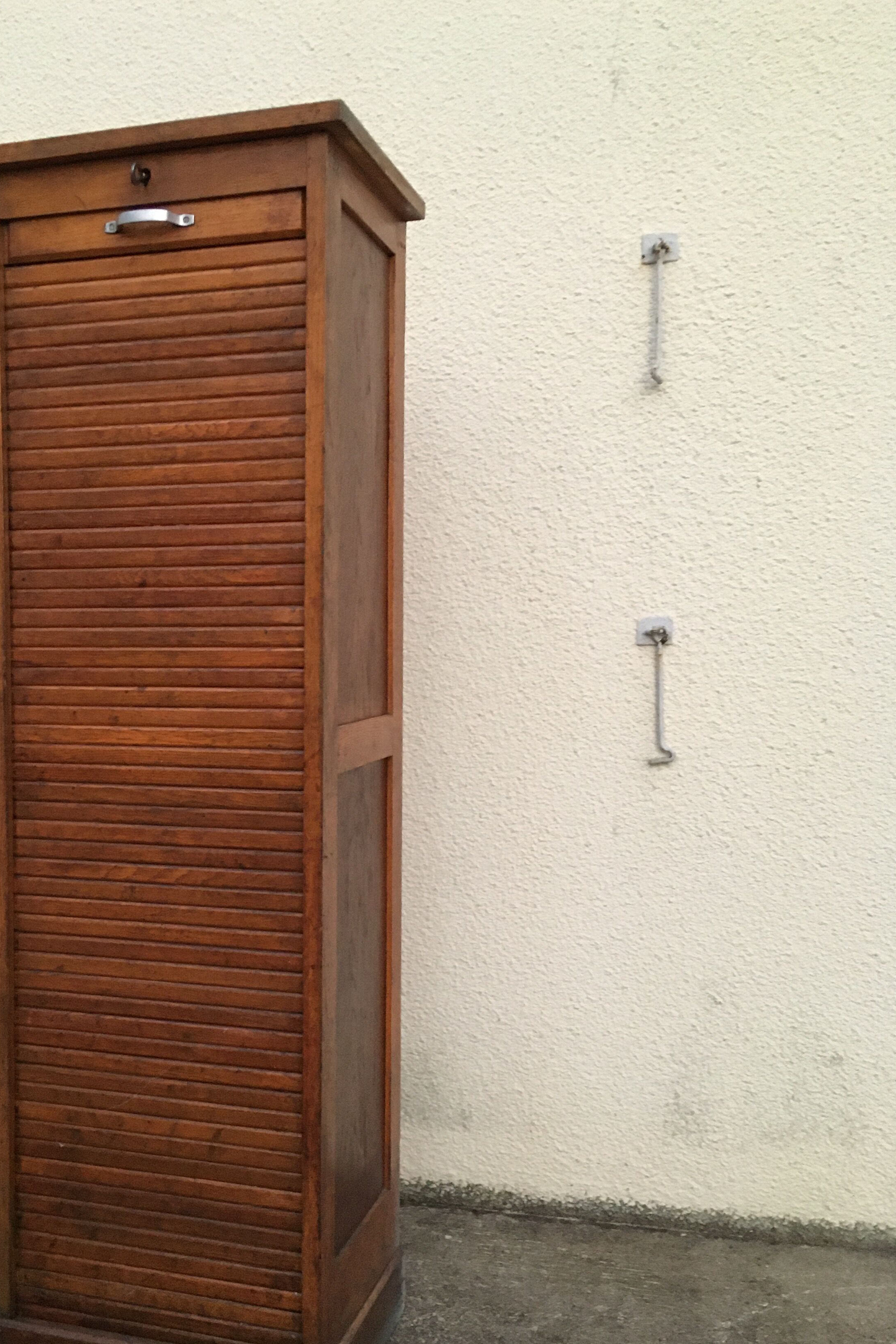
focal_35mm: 37
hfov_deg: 35.5
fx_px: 1381
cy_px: 765
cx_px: 289
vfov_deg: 51.7
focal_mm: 4.15
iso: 200
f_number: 2.2
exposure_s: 1/17
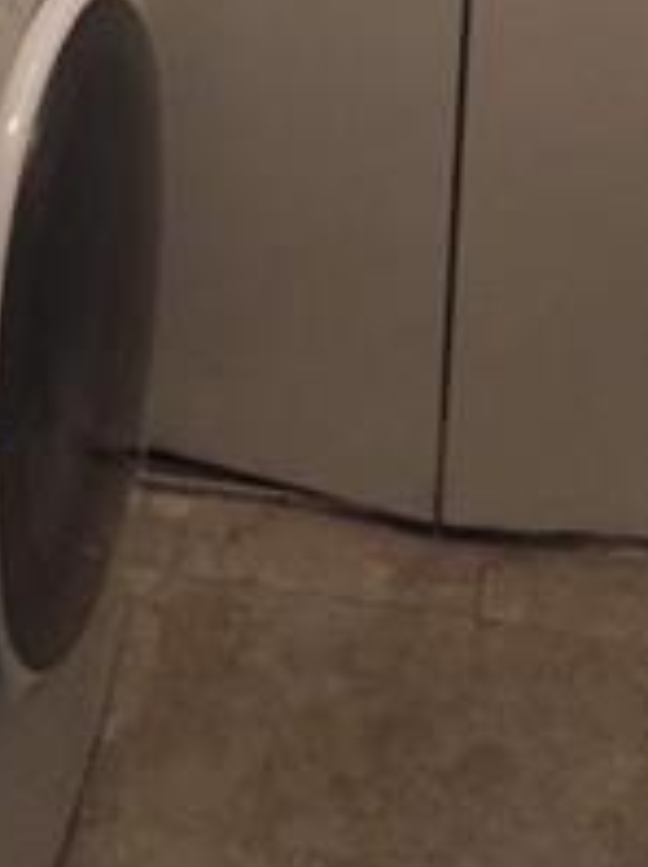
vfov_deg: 20.0
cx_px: 158
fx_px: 2201
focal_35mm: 88
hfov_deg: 16.7
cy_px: -333
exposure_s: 1/30
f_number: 2.2
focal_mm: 4.15
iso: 250
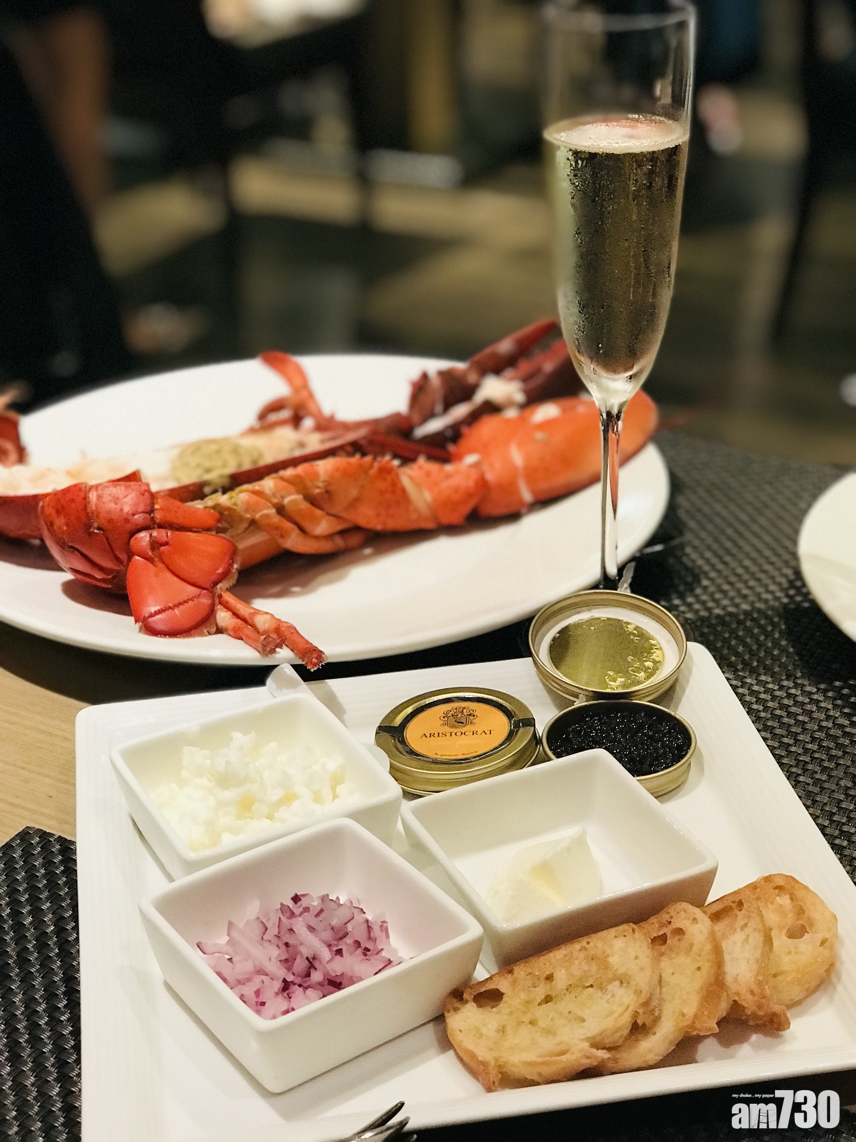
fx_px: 1879
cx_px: 428
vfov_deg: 33.8
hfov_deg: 25.7
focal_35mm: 57
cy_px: 571
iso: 500
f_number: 2.8
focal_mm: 6.6
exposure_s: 1/50
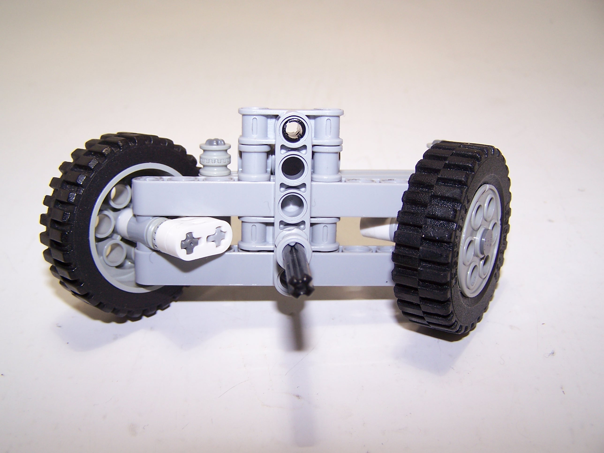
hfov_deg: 49.0
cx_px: 302
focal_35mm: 38
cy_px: 226
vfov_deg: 37.7
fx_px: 663
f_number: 2.8
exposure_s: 1/60
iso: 80
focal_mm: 6.3
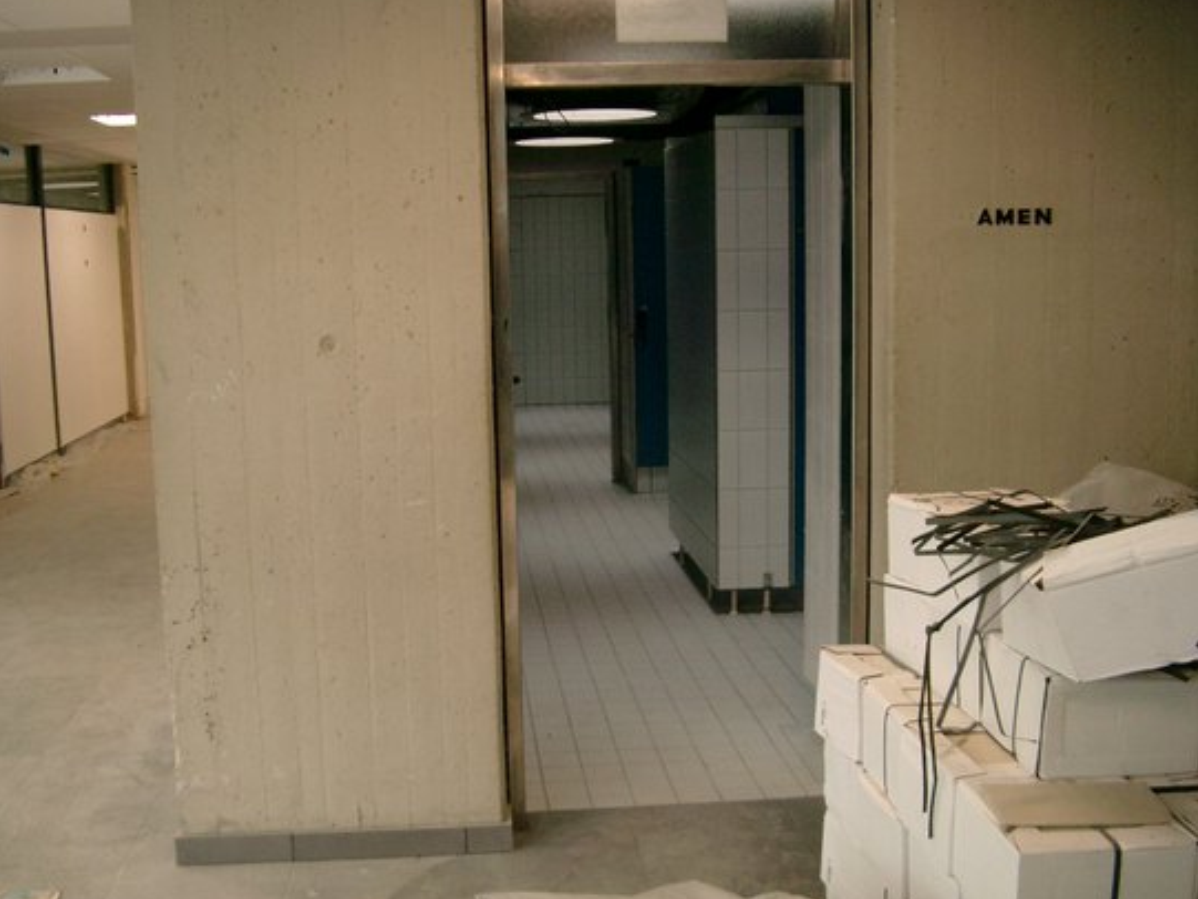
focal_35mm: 41
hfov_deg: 45.7
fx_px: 1419
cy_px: 487
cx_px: 554
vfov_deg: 35.1
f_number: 2.6
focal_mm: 7.6
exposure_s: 1/125
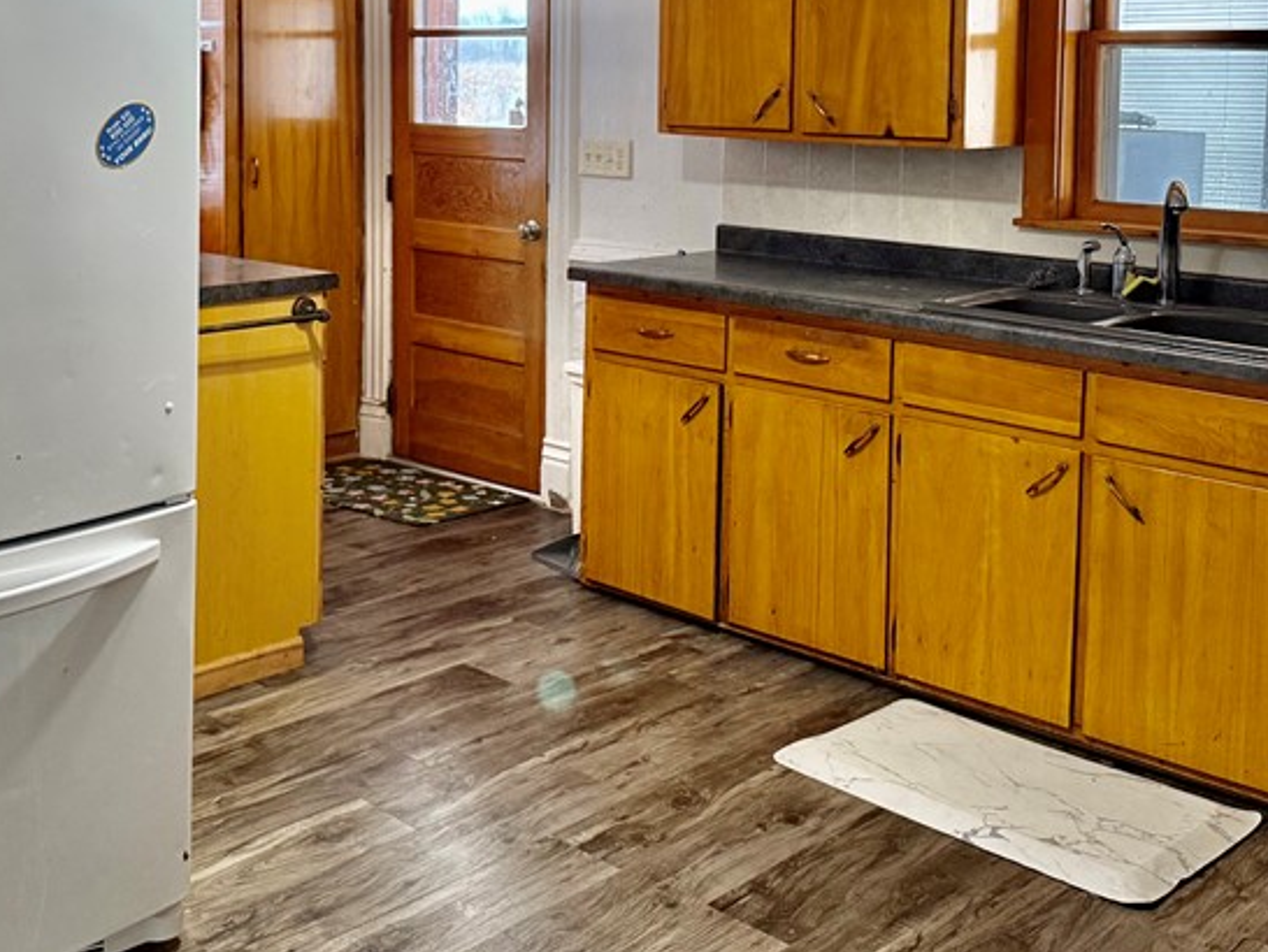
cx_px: 527
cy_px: 156
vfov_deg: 31.2
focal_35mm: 45
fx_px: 1649
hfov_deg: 41.9
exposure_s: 1/60
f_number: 1.78
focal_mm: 6.76
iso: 320
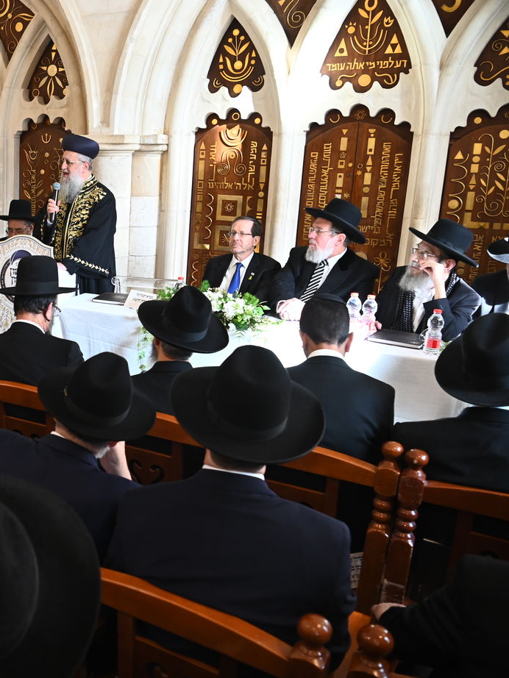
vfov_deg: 52.6
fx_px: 686
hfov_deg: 36.5
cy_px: 339
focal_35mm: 35
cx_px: -4
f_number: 5
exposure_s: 1/160
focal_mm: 24
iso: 1250
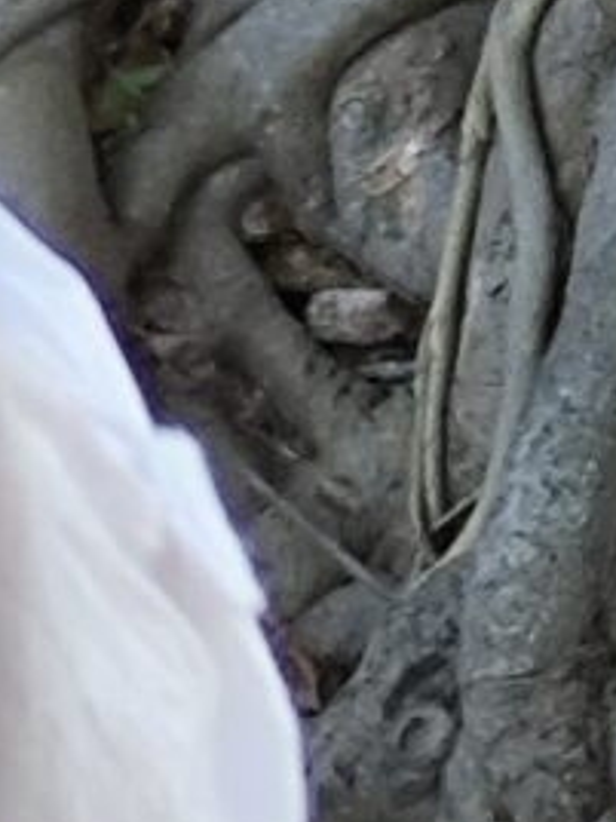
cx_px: 1281
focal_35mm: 597
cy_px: -1294
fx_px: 14165
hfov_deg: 2.5
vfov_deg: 3.3
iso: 50
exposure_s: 1/130
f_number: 1.65
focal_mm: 6.19
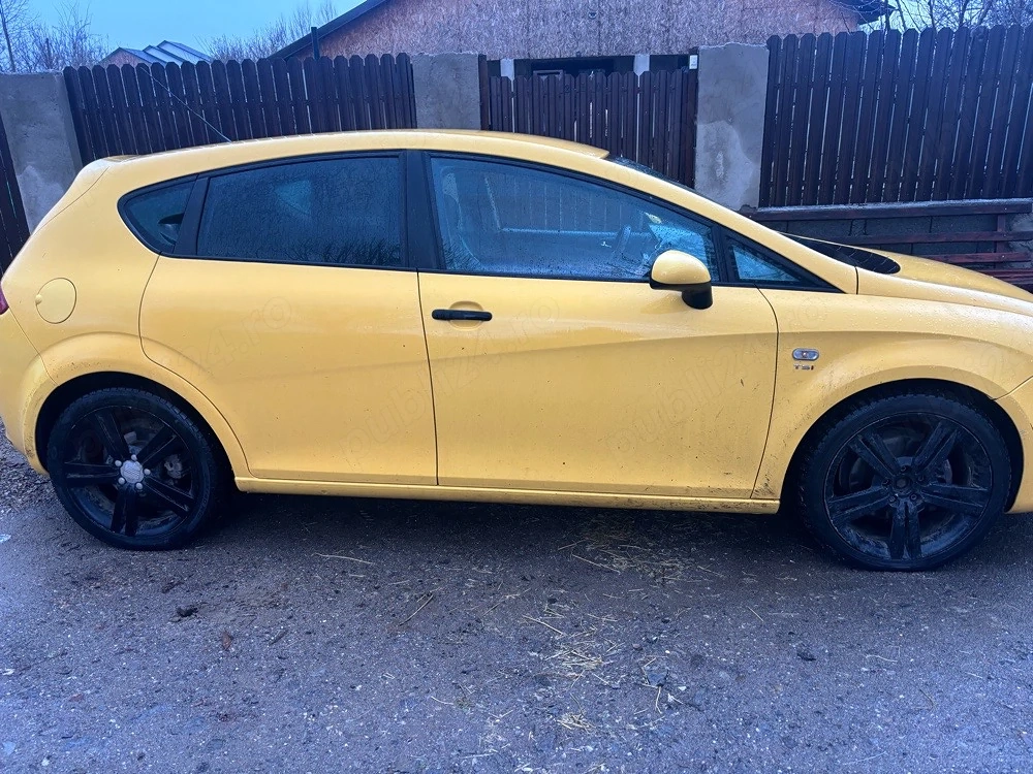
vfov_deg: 53.1
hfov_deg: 67.3
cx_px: 516
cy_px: 387
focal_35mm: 26
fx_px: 776
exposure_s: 1/76
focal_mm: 5.96
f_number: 1.6
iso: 125
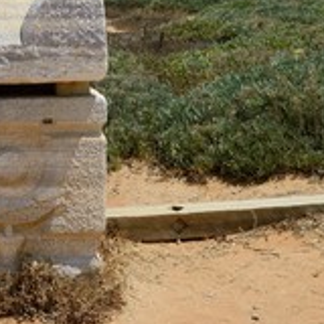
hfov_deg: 20.9
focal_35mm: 78
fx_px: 826
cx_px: -53
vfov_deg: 21.9
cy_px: 57
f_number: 13
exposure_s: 1/160
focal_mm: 35
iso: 100
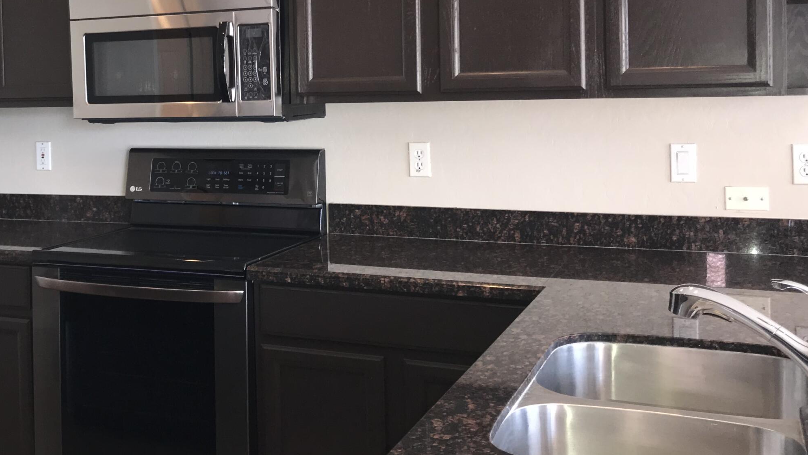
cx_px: 269
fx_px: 986
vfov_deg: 25.7
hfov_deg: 43.9
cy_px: 115
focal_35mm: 46
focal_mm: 3.99
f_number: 1.8
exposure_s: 1/32
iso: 20
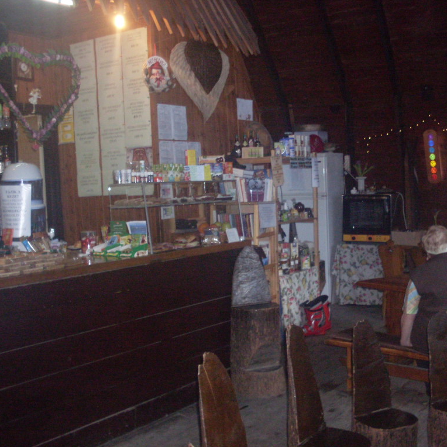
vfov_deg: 37.6
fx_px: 657
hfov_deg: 37.5
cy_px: 224
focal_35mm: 45
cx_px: 250
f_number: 2.8
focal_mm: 6.3
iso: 240
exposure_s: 1/45
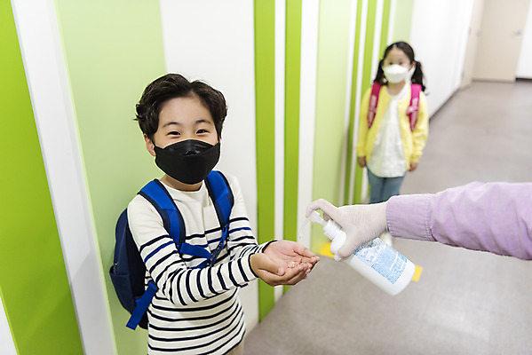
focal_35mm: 30
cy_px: 178
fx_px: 444
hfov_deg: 61.9
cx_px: 266
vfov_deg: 43.7
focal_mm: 30
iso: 800
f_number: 2.8
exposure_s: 1/80
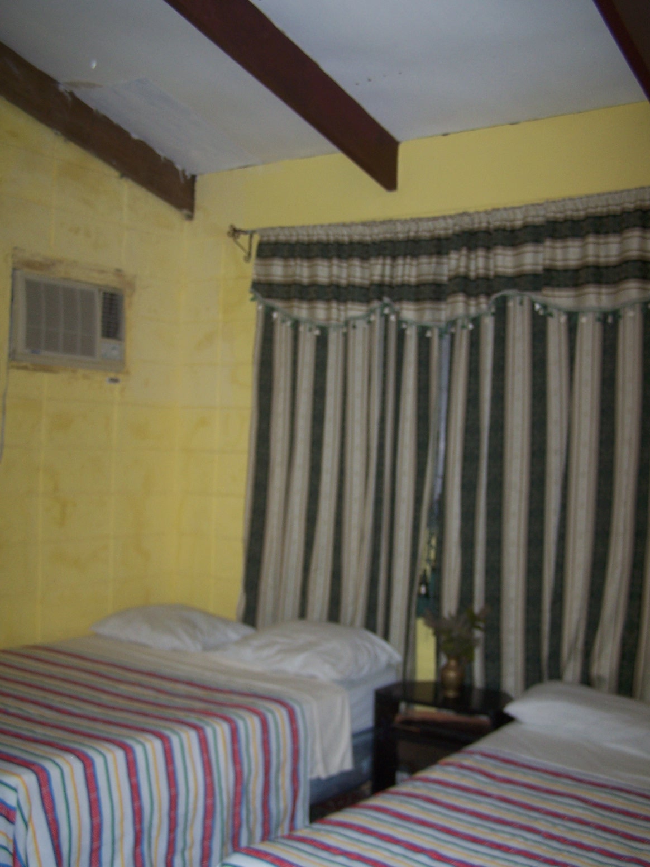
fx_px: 951
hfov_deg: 37.7
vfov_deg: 49.0
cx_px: 325
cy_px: 434
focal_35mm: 38
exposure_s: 1/60
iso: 80
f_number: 2.8
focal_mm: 6.3
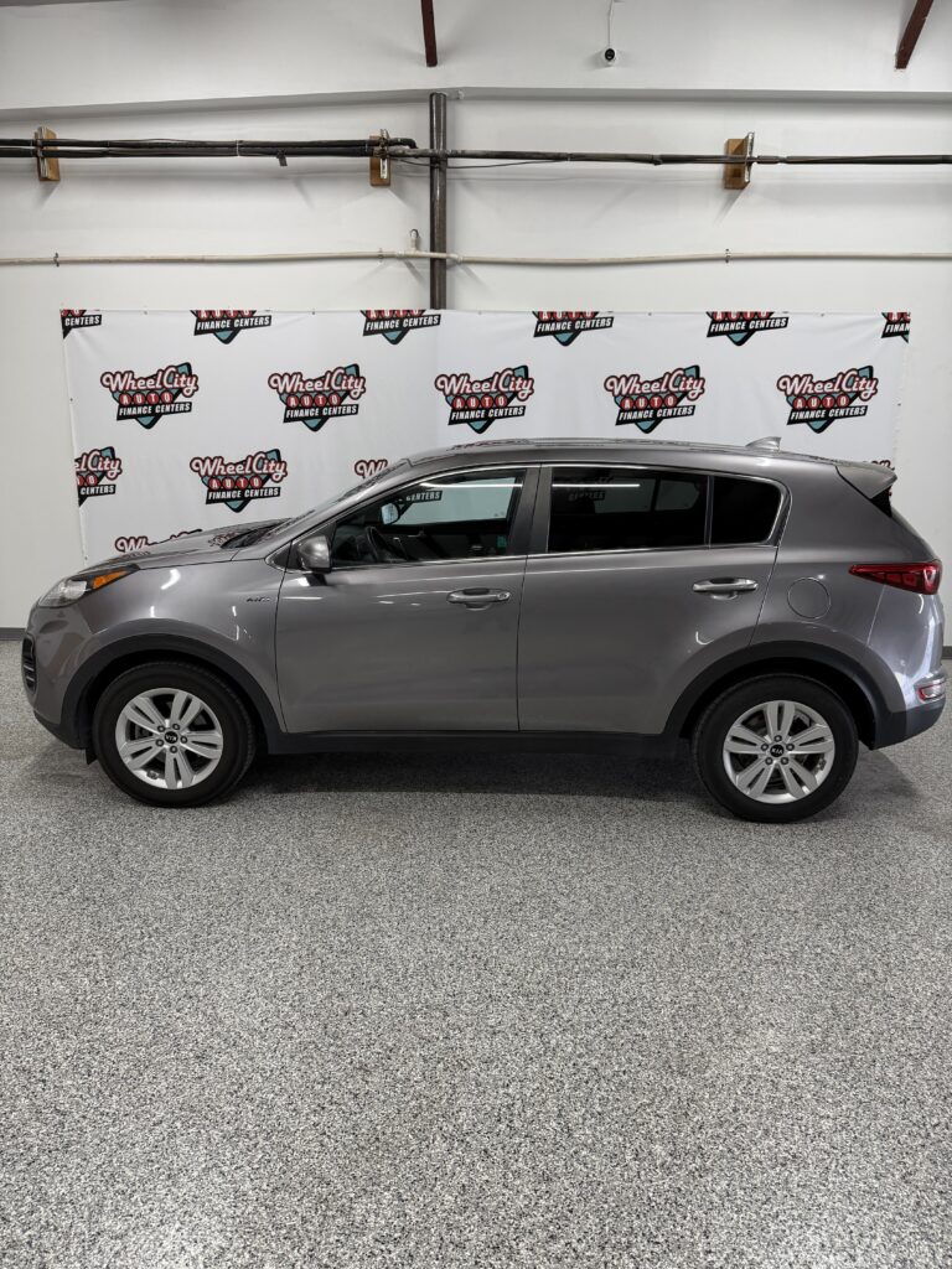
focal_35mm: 24
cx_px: 476
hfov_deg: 56.8
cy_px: 634
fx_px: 880
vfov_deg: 71.6
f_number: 1.78
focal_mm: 6.76
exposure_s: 1/120
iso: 200
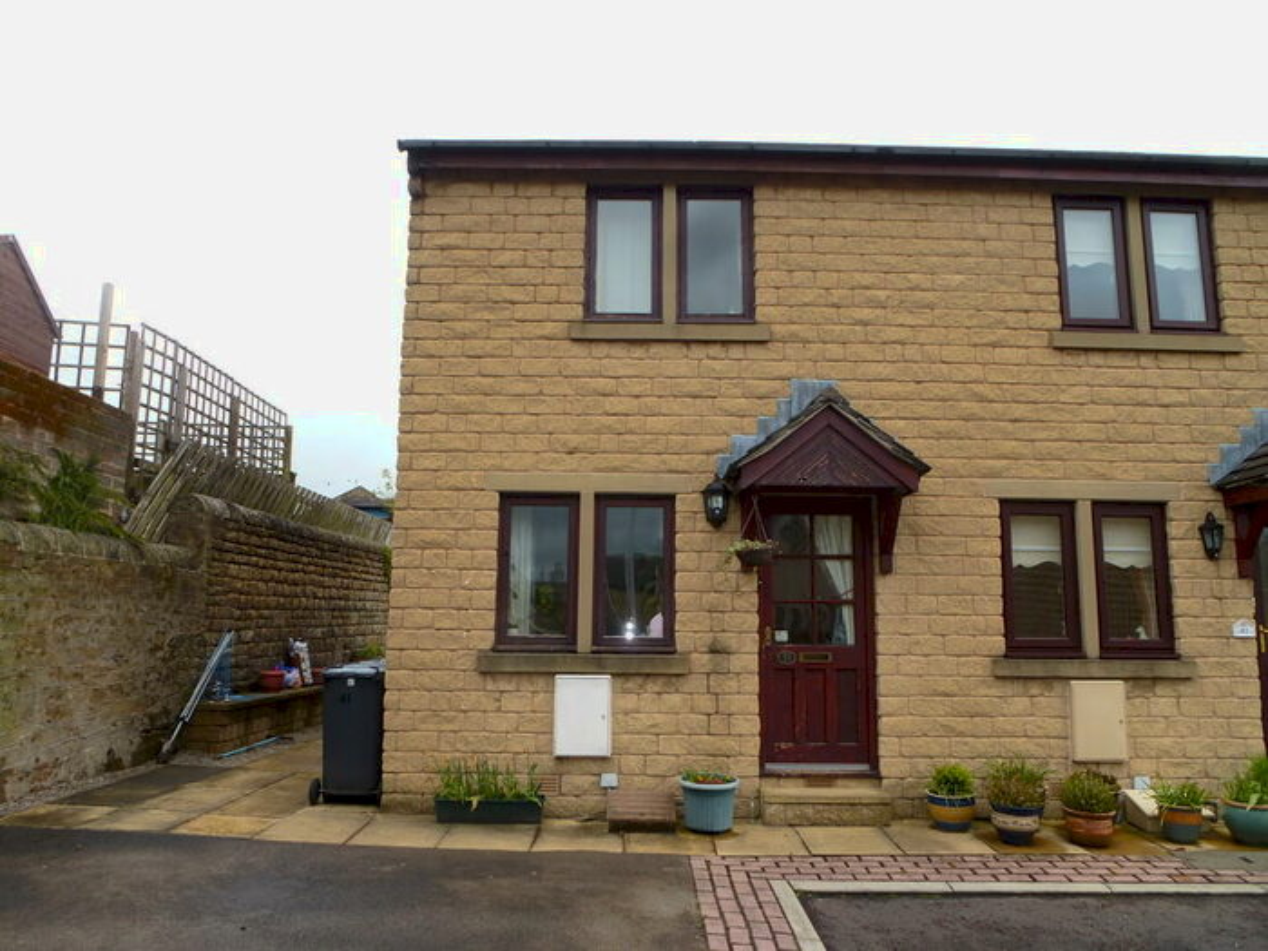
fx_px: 879
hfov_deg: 71.6
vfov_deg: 56.8
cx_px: 634
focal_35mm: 24
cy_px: 476
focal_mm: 4.3
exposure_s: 1/200
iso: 100
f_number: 4
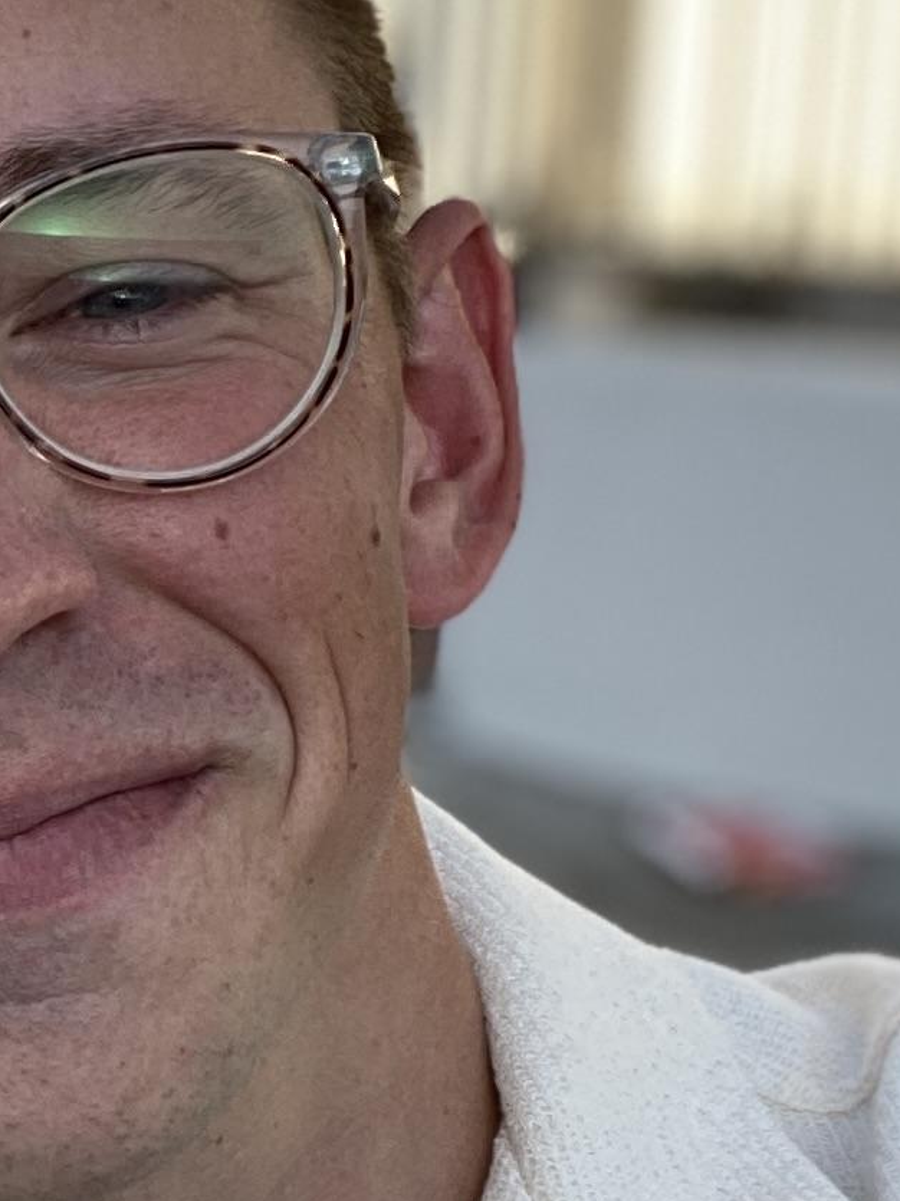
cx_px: -292
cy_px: 516
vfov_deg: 17.7
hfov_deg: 12.9
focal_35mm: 111
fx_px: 3849
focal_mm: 2.71
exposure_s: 1/127
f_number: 2.2
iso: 25
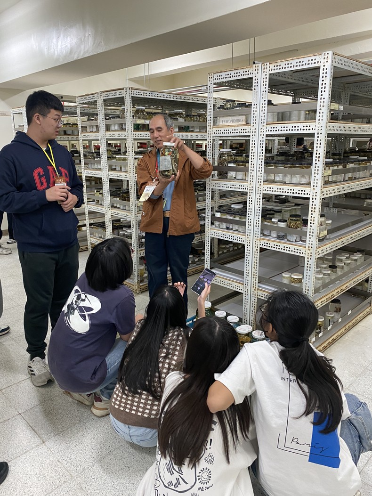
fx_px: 372
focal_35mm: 26
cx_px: 186
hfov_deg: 53.1
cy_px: 248
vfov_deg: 67.3
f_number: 1.8
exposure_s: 1/60
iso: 160
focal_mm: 4.25
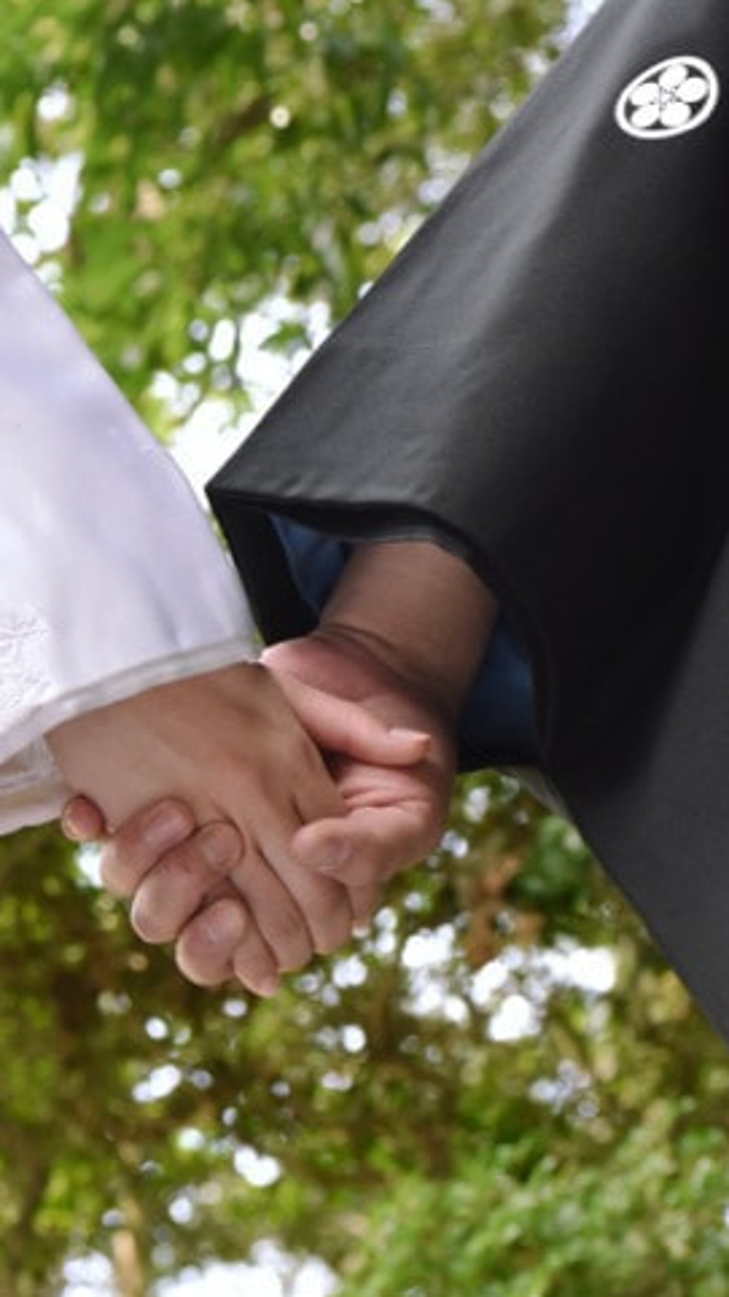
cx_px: 487
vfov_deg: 19.3
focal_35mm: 111
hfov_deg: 10.9
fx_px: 3816
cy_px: 653
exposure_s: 1/100
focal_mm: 70
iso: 1000
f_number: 8
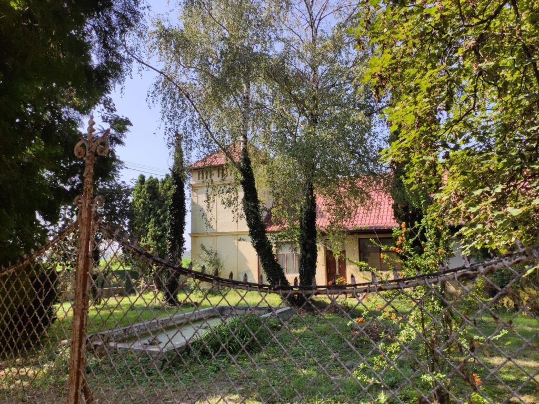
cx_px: 270
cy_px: 202
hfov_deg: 69.4
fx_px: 389
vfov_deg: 54.9
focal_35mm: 25
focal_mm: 4.74
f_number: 1.79
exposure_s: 1/1519
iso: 112
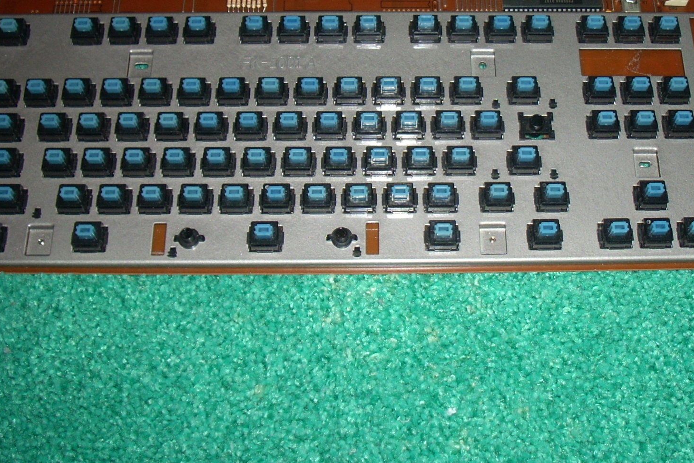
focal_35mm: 54
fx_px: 1041
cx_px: 410
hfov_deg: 36.8
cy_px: 122
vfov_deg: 24.8
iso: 64
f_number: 2.8
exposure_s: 1/60
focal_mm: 6.2
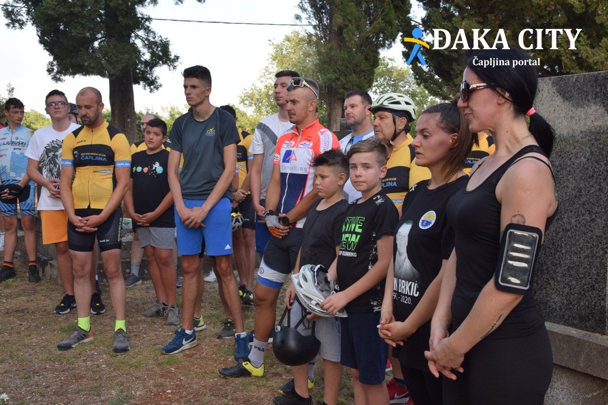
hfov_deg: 46.4
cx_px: 304
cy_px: 202
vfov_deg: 31.9
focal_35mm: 42
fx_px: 709
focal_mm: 28
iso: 400
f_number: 6.3
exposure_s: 1/160
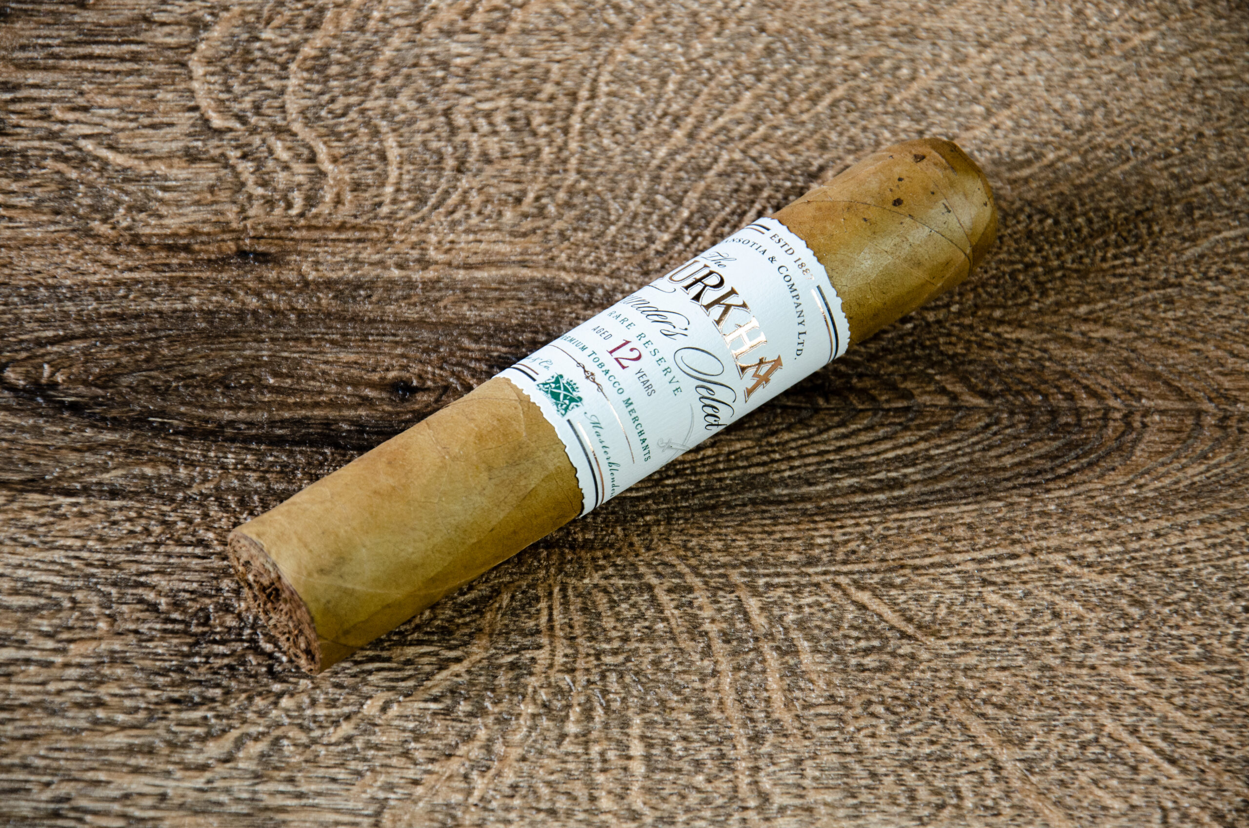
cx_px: 624
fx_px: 5453
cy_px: 414
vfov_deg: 8.7
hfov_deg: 13.1
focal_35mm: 158
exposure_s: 1/50
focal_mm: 105
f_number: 5.6
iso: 800
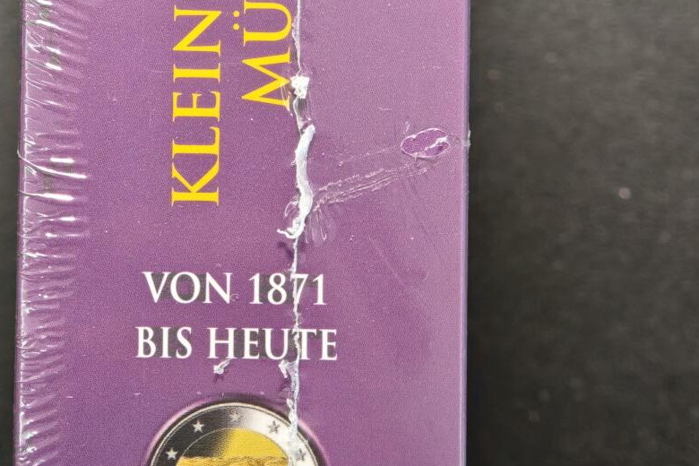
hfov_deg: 14.2
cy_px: 79
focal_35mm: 144
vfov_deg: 9.5
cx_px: 213
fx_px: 2796
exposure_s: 1/50.2
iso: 800
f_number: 2
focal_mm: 9
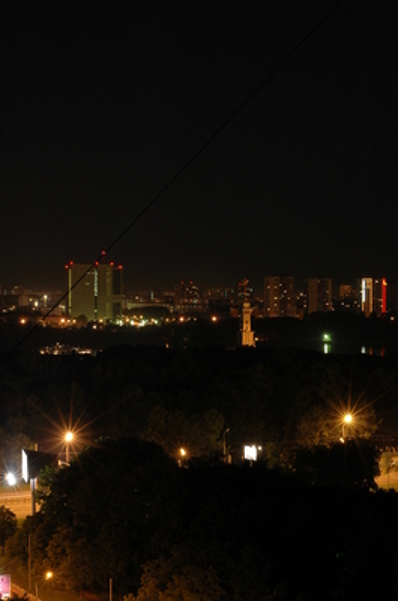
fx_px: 1249
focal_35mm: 75
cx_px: 199
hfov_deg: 18.1
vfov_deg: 27.0
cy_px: 300
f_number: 11
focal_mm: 50
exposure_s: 15
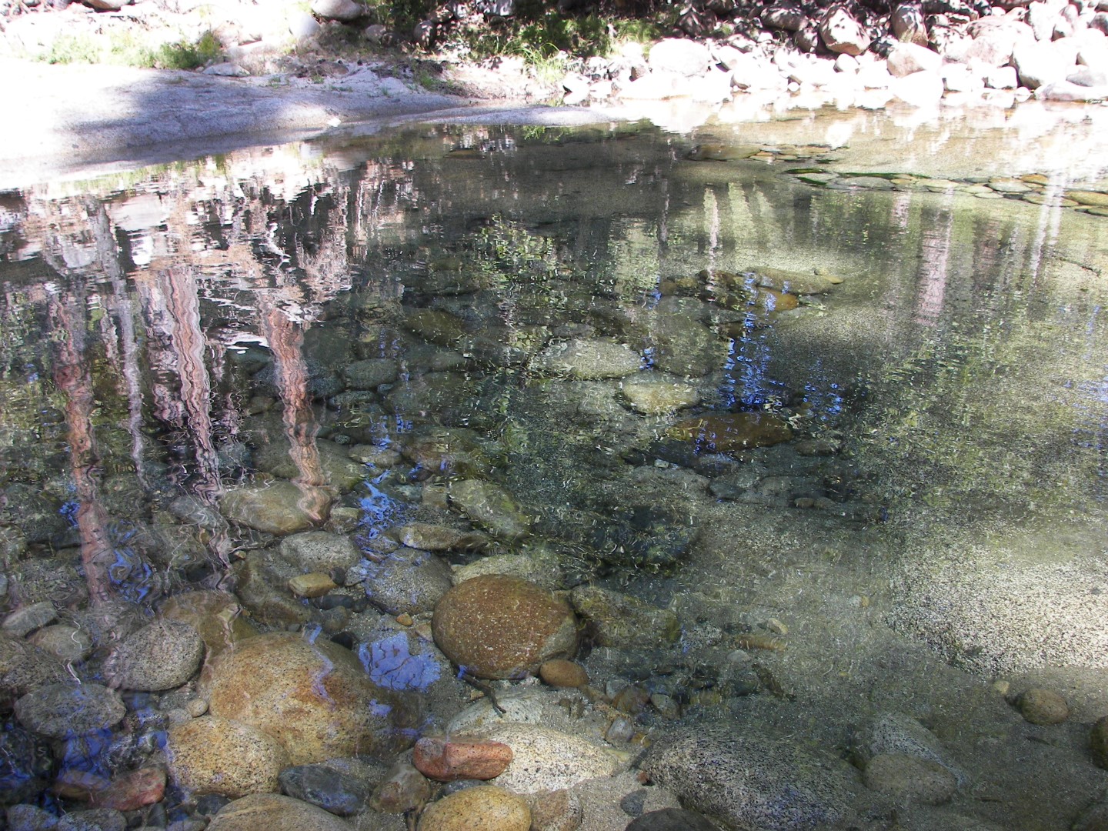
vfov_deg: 39.7
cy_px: 416
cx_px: 554
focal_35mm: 36
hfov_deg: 51.4
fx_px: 1152
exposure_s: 1/160
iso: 64
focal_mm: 6
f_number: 2.8
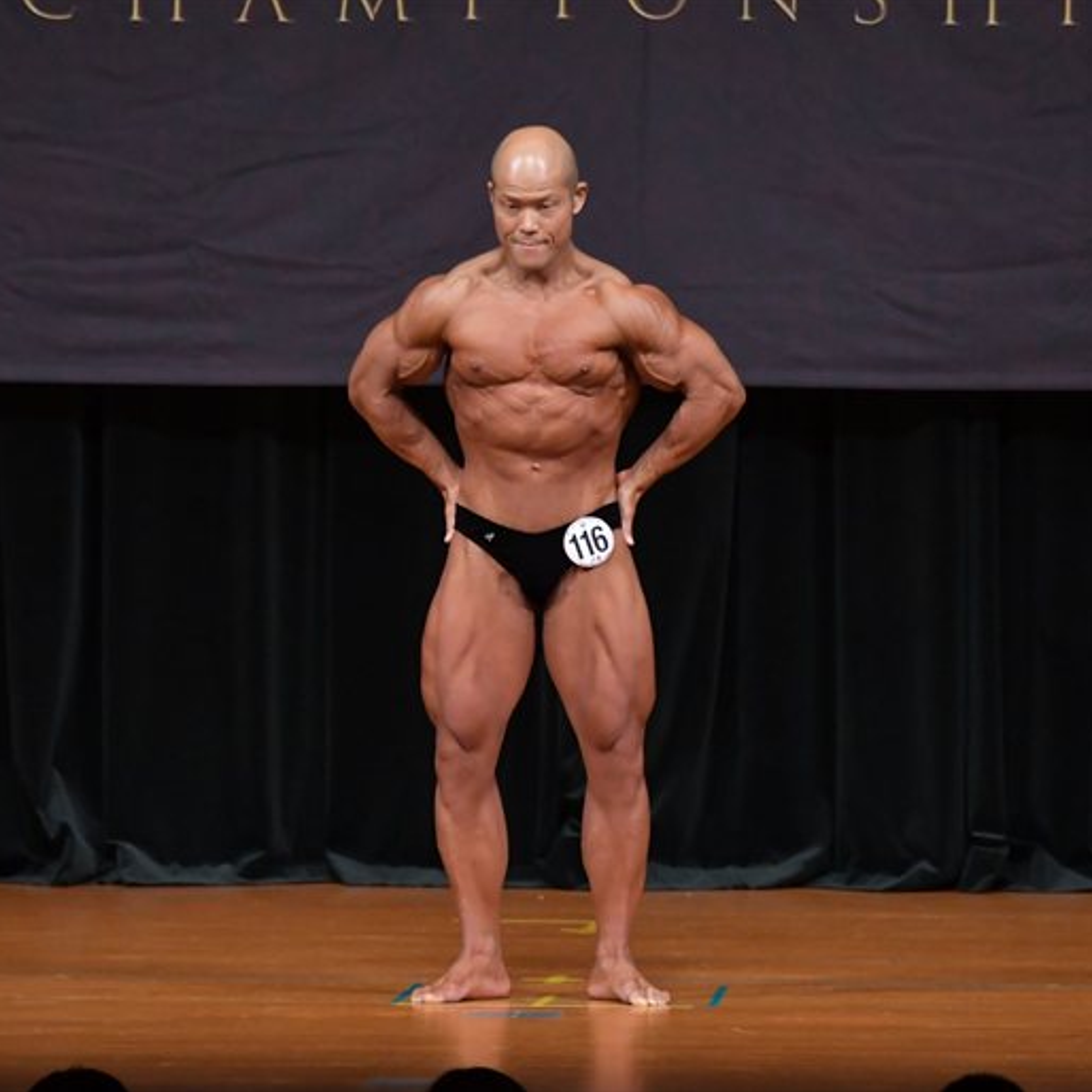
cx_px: 568
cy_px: 546
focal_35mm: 346
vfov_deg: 5.1
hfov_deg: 5.1
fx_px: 12349
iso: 4000
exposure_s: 1/400
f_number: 5.6
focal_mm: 180
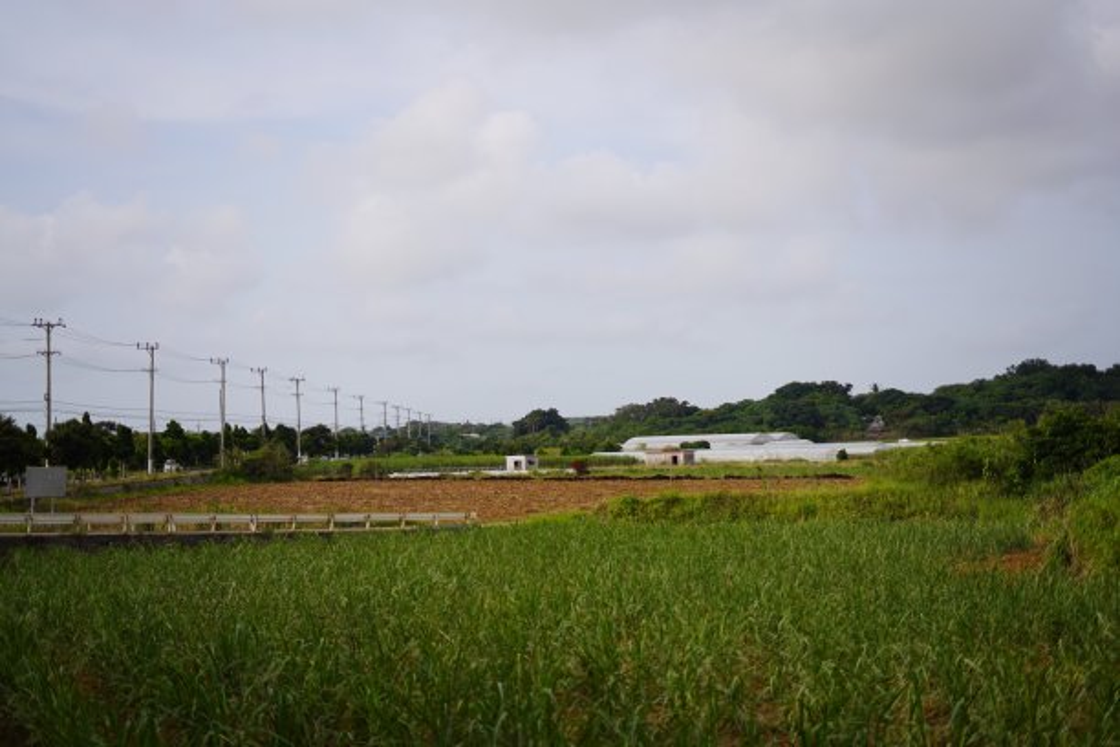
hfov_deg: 39.6
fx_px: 1555
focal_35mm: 50
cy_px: 374
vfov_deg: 27.0
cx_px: 560
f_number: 2
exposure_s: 1/5000
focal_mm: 50
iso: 125
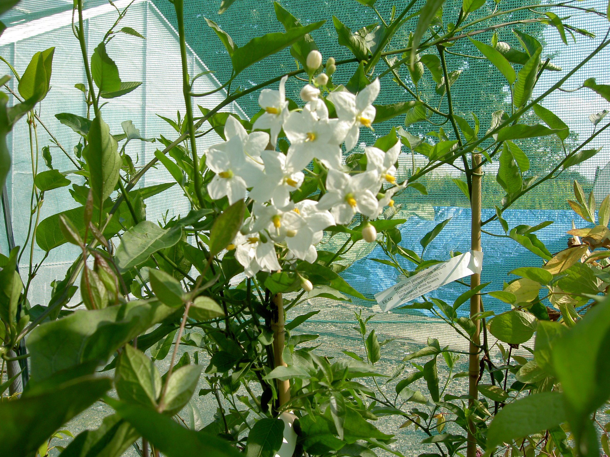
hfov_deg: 49.0
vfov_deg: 37.7
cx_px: 305
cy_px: 228
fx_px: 670
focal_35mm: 38
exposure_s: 1/200
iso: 50
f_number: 4.9
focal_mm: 6.3
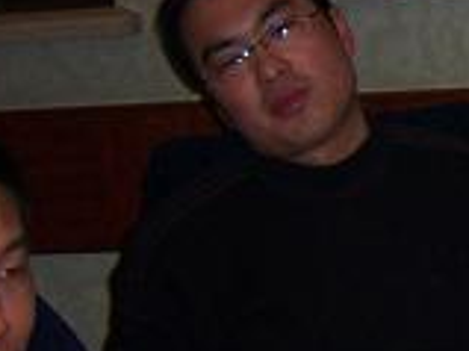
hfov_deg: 12.5
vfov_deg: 10.4
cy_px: 322
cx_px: 885
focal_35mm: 142
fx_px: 1922
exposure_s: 1/60
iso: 100
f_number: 2.8
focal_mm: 6
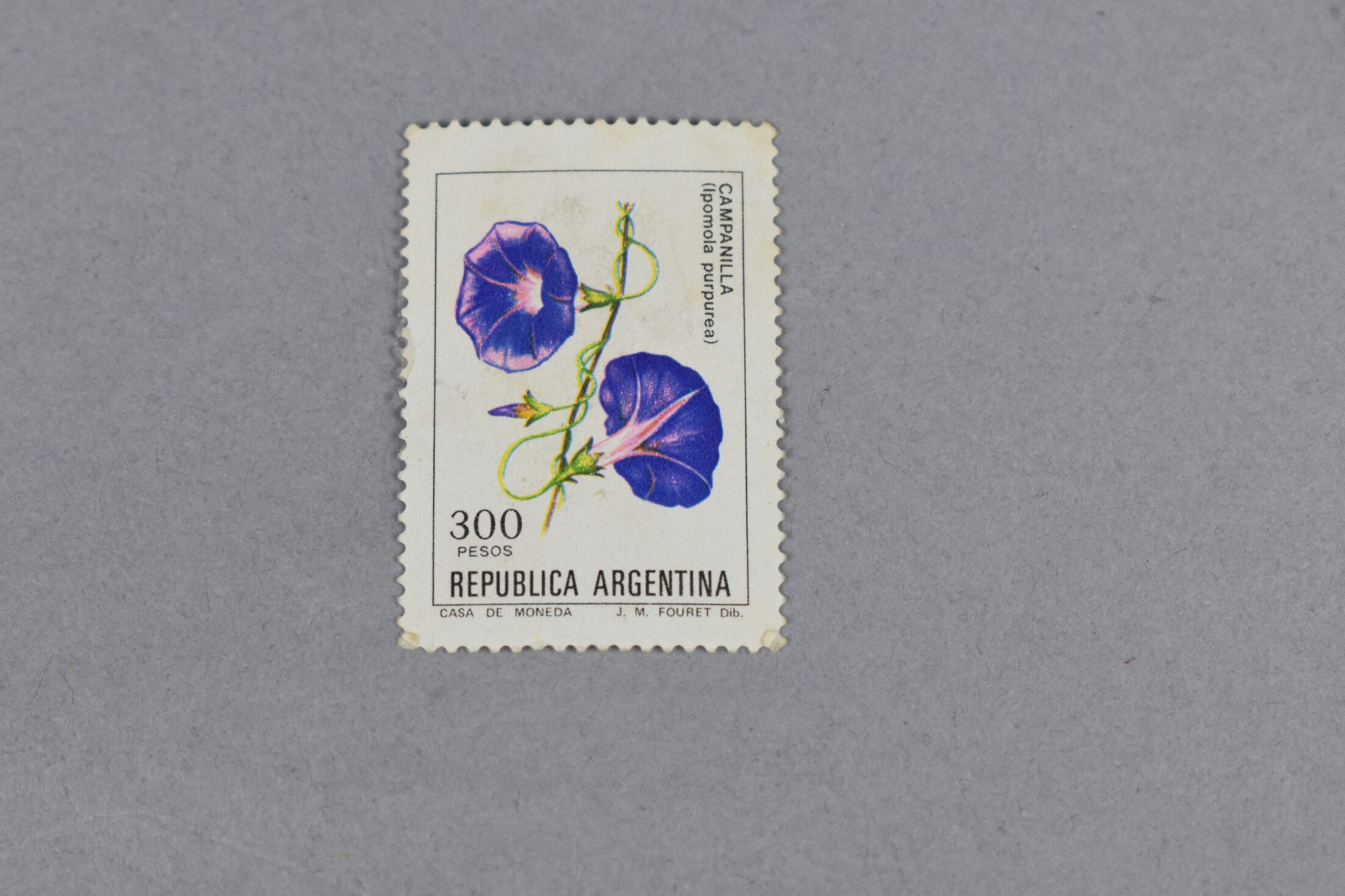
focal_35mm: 96
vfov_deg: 14.3
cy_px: 427
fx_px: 3570
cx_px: 609
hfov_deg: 21.3
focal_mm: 55
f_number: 6.3
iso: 400
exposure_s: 1/125
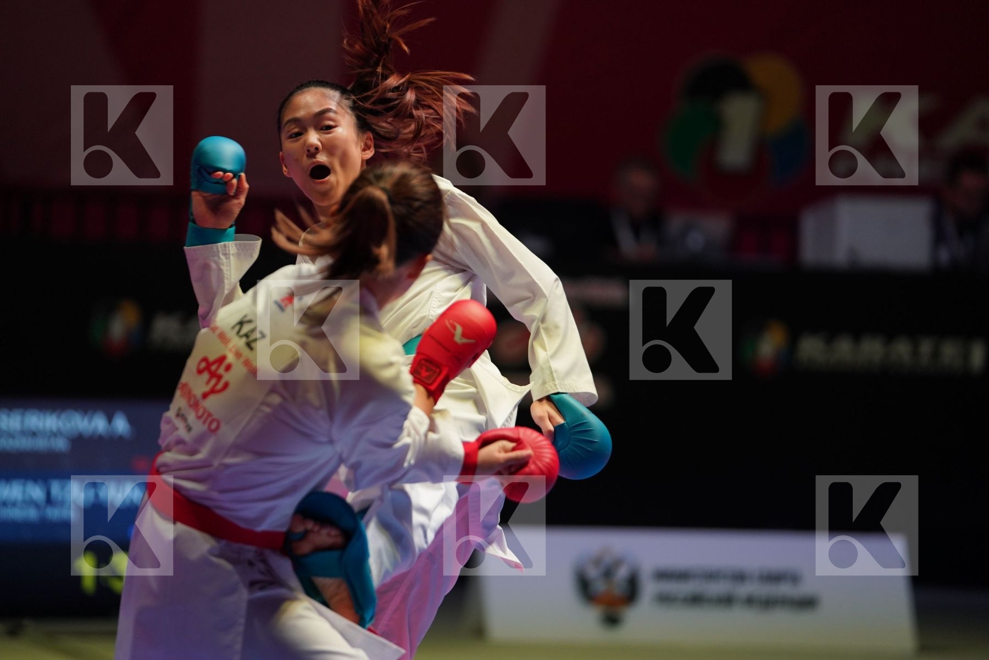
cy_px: 330
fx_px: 5274
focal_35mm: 192
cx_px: 494
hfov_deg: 10.7
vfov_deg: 7.2
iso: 1600
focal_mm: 192
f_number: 2.8
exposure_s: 1/1000
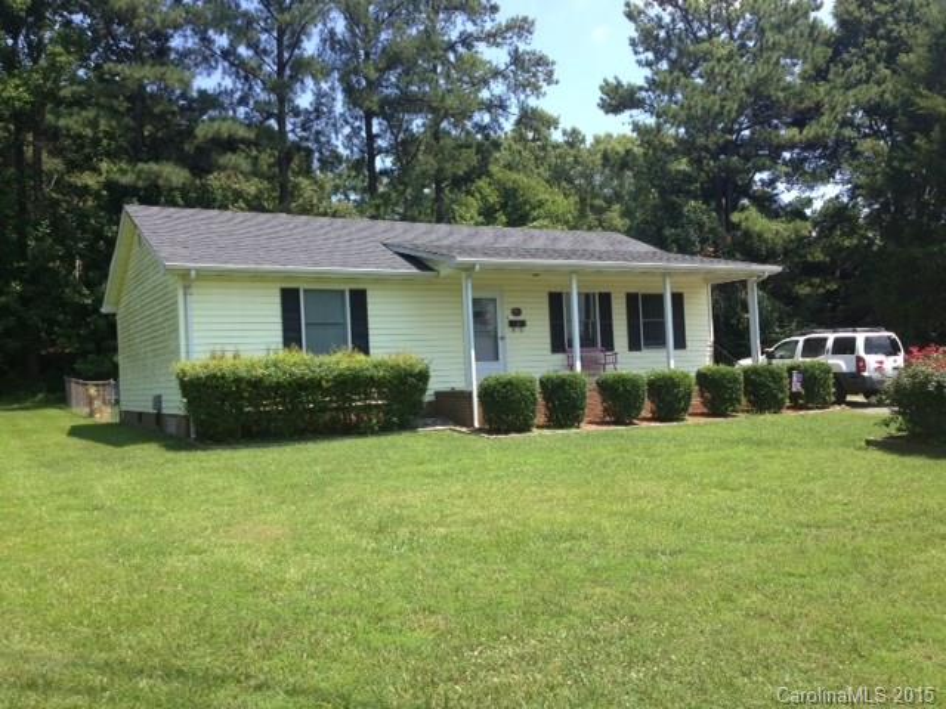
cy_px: 354
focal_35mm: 35
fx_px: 956
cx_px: 473
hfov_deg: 52.6
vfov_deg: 40.7
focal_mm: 4.28
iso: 50
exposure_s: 1/736
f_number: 2.4
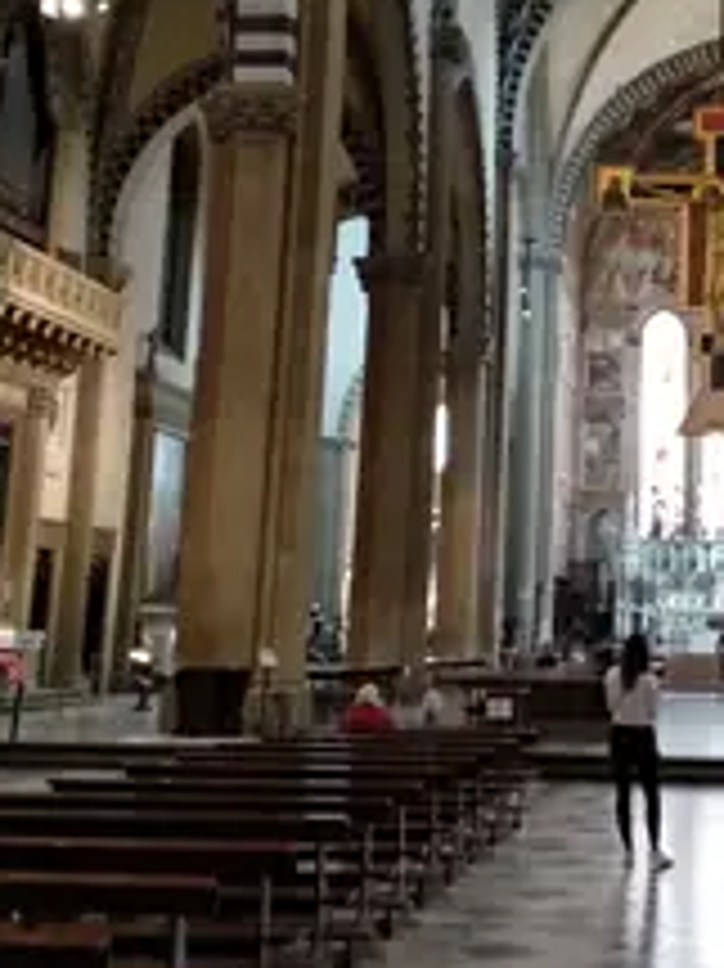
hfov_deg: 24.5
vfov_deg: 32.6
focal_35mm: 58
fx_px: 1619
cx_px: 639
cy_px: 239
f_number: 2.2
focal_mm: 3.81
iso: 1250
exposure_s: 1/17
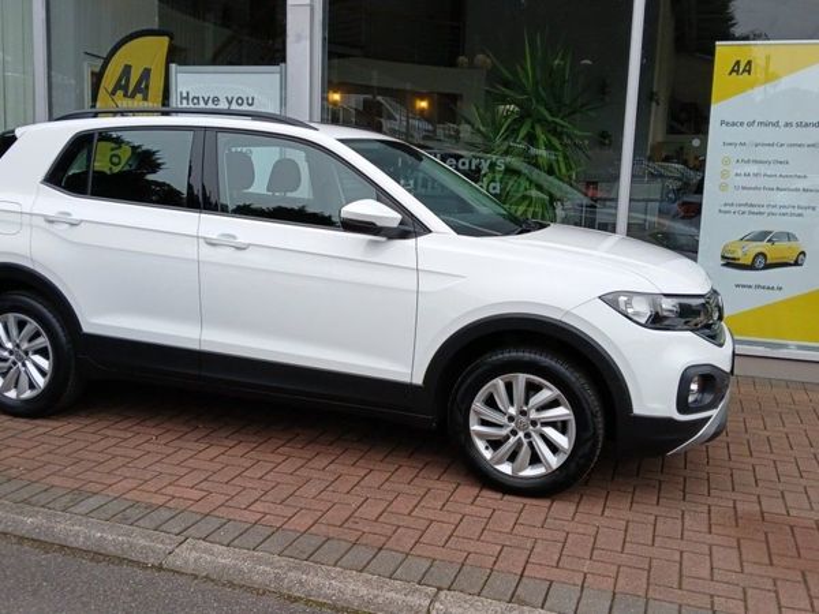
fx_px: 615
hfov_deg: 67.3
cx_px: 410
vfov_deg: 53.1
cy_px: 307
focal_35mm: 26
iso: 32
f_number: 1.8
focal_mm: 3.98
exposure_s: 1/100
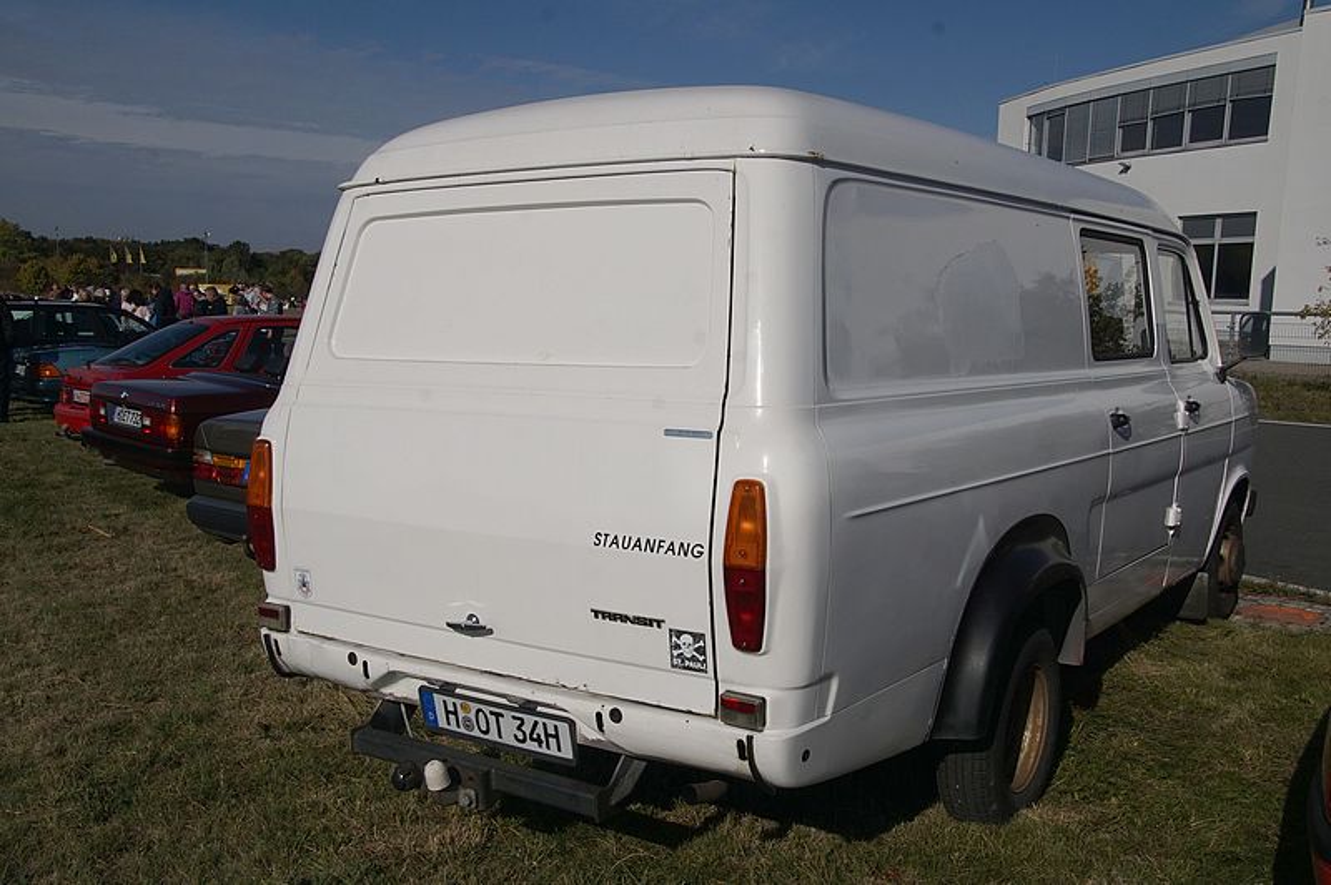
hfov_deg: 53.2
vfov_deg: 36.8
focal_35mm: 36
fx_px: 1330
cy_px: 442
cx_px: 666
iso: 400
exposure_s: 1/1600
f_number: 13
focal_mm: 24
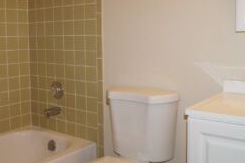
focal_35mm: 44
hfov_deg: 44.5
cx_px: 113
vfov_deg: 30.3
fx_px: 299
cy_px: 56
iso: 800
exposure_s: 1/160
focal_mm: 18
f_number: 4
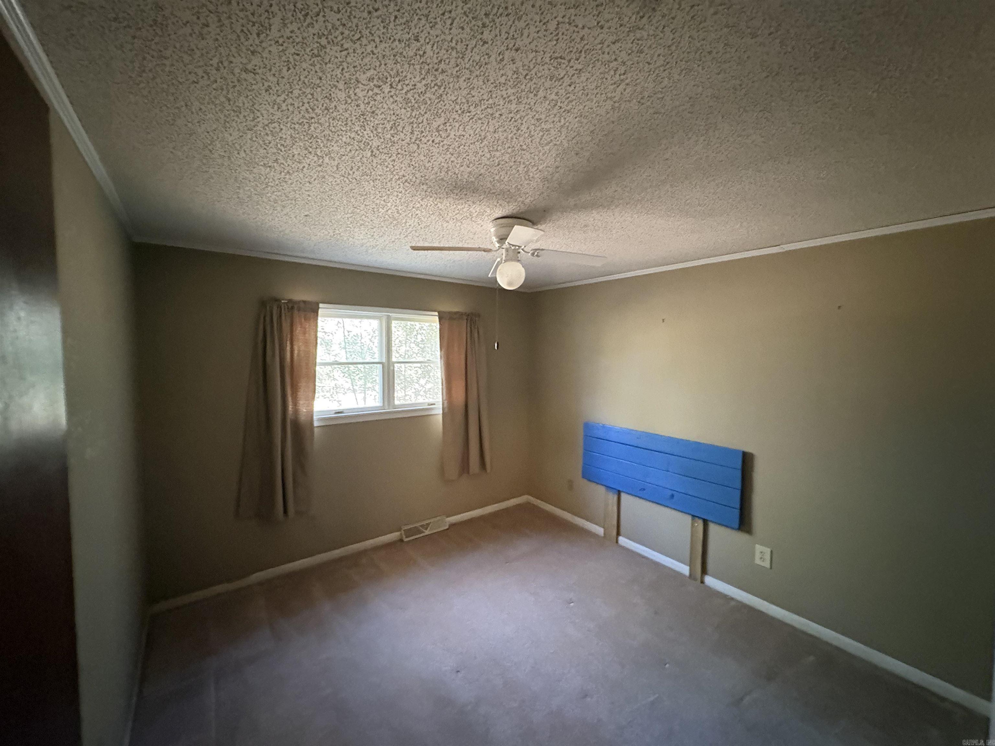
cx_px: 498
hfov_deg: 102.1
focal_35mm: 14
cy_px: 373
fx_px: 402
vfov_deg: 85.7
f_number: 2.2
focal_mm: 2.22
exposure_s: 1/40
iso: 1000
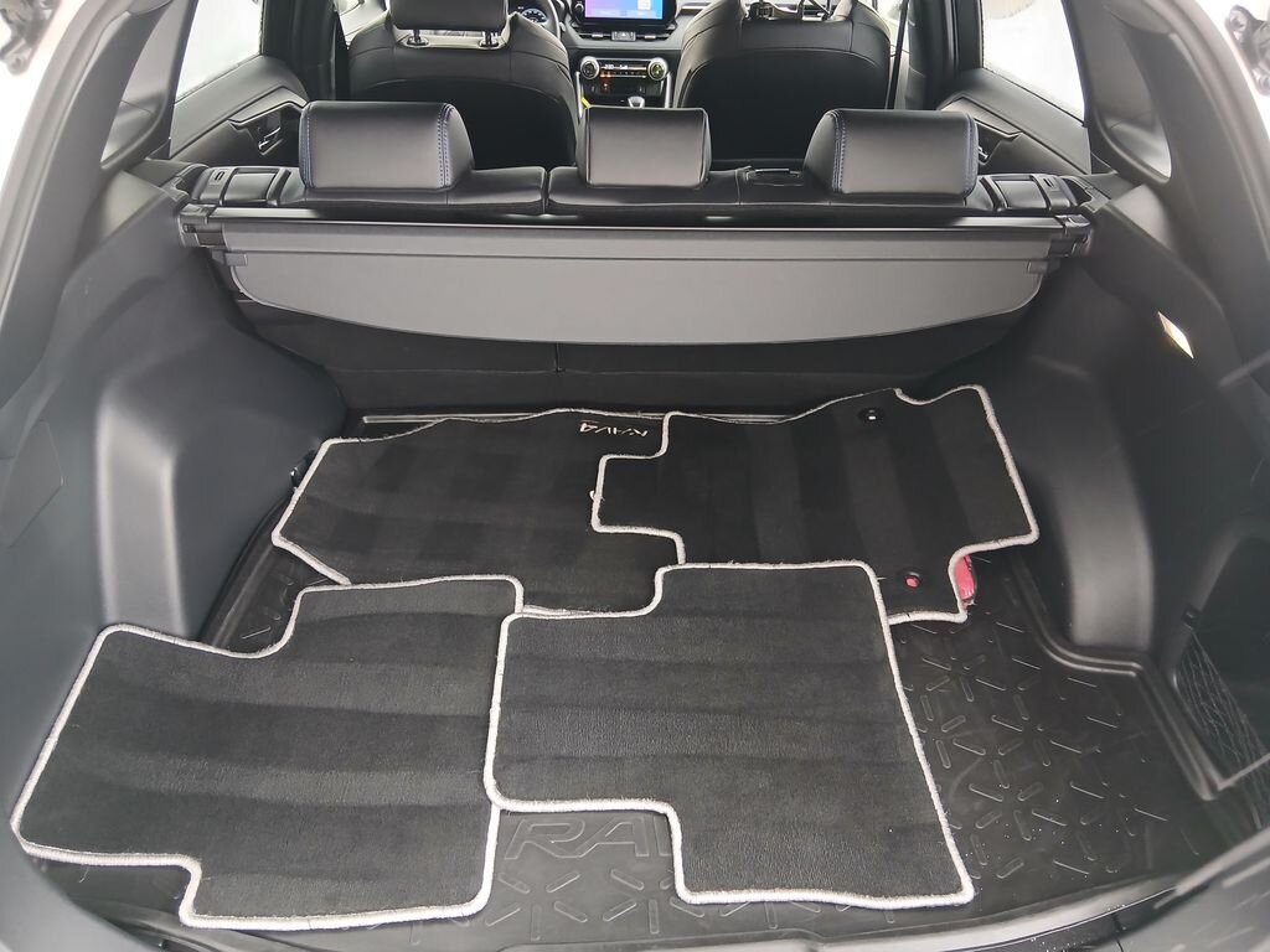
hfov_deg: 67.3
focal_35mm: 26
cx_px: 635
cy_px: 476
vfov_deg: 53.1
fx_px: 954
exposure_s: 1/50
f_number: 1.8
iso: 250
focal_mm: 3.98
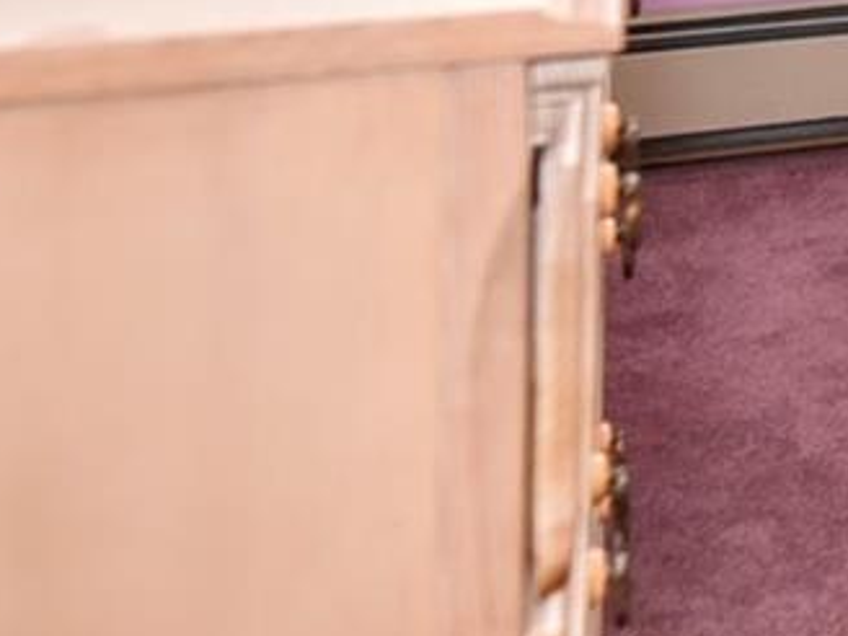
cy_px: -520
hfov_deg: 15.0
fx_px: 2205
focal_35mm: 90
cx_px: 1944
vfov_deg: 14.4
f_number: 2.8
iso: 800
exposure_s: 1/60
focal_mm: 15
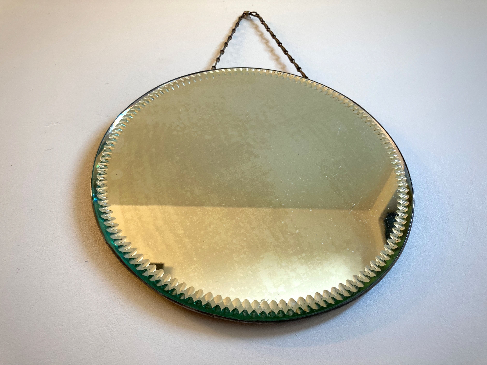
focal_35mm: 28
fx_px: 394
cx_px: 244
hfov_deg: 63.4
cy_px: 182
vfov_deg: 49.7
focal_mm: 3.99
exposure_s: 1/50
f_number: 1.8
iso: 80
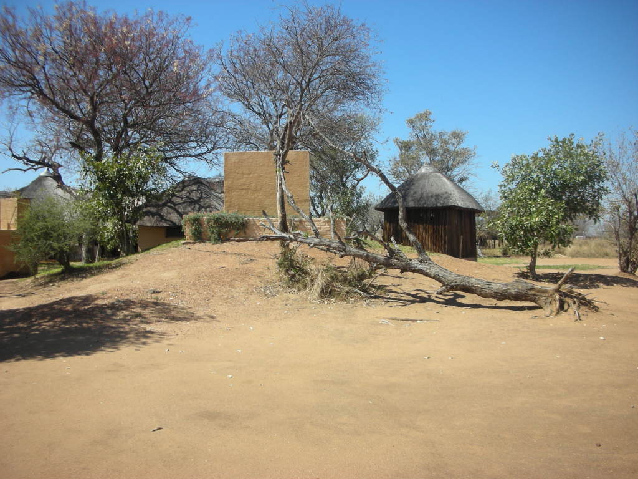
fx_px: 645
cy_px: 240
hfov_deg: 52.6
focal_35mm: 35
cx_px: 319
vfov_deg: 40.7
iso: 50
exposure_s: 1/73.7
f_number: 8.5
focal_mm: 5.8
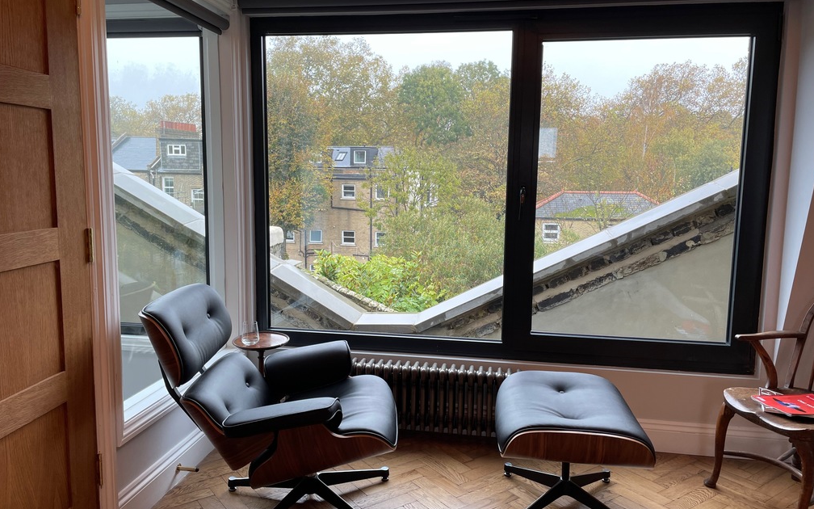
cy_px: 256
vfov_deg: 44.5
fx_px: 621
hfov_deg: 66.5
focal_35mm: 28
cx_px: 411
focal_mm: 4.2
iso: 50
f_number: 1.6
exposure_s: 1/100
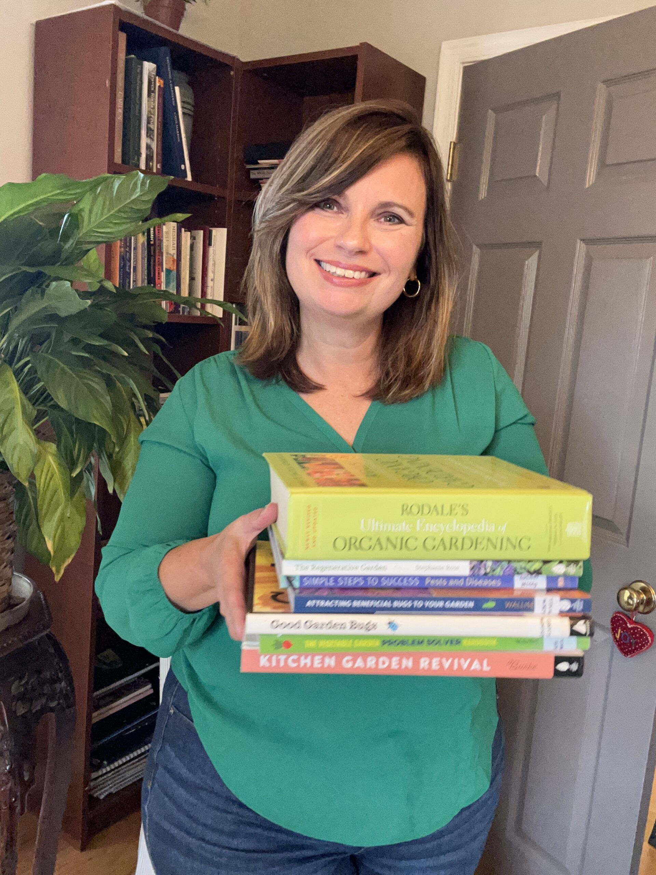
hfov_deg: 46.8
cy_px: 438
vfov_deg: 60.0
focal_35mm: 30
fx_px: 758
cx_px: 328
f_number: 1.9
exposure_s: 1/60
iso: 320
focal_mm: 2.69
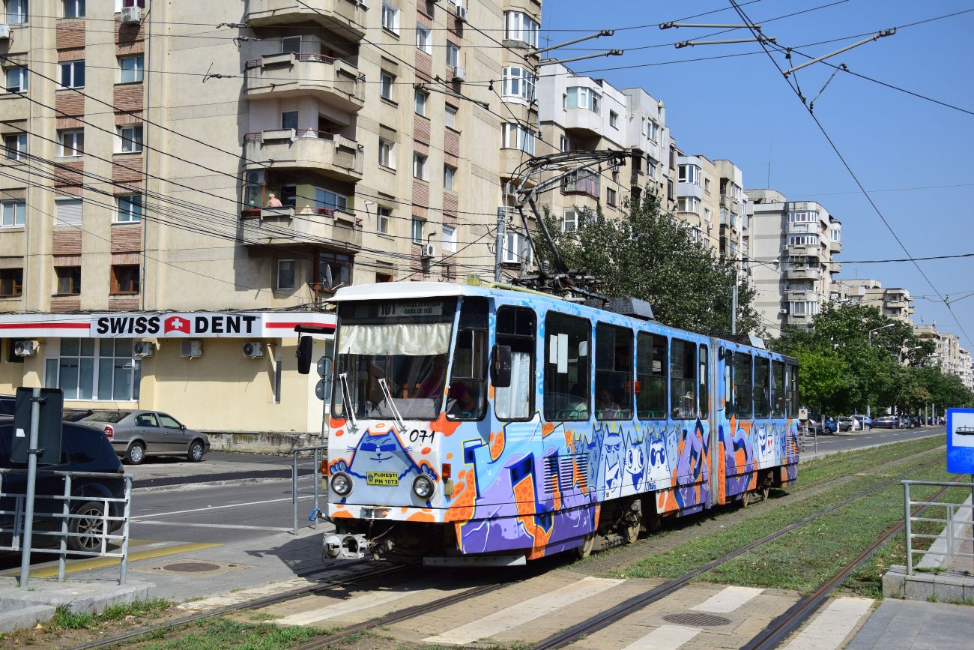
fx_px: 1218
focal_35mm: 45
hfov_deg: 43.6
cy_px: 325
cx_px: 487
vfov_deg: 29.9
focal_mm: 30
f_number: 6.3
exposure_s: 1/1000
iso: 200
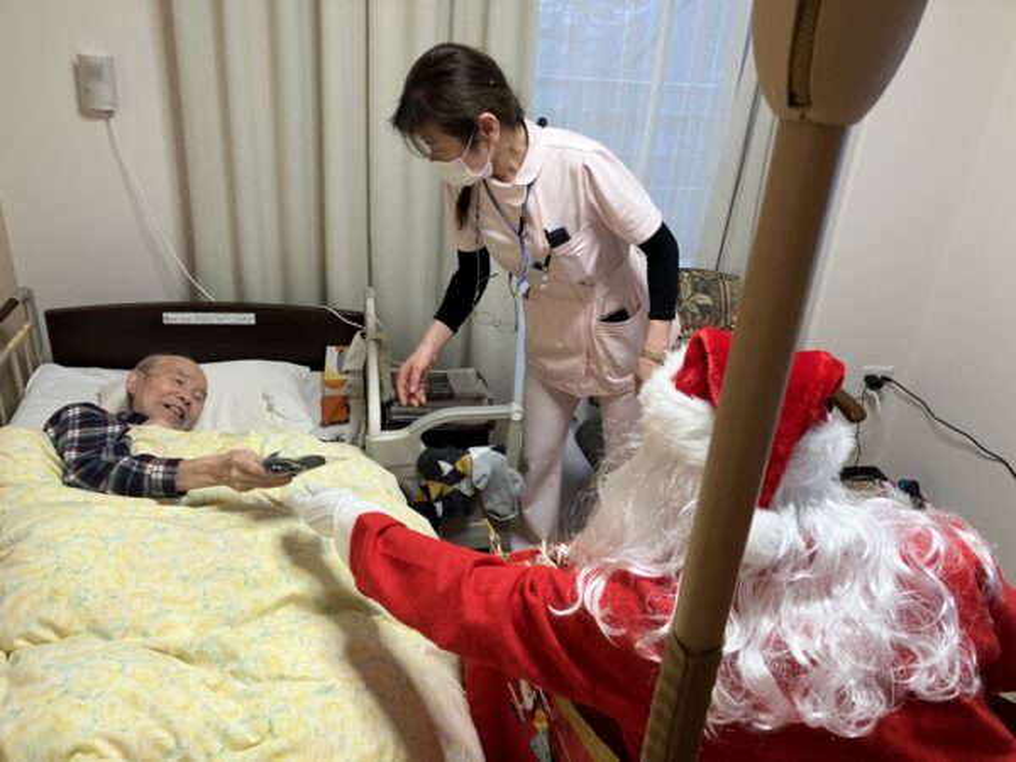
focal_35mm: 28
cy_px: 381
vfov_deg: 49.7
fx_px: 822
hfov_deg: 63.4
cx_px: 508
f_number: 1.8
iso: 125
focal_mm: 3.99
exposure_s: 1/60
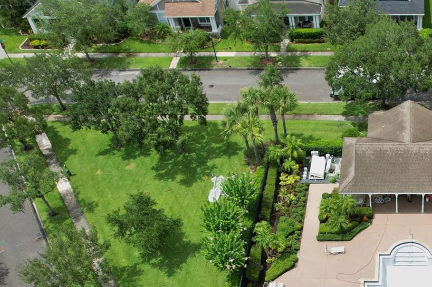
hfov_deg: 41.8
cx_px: 388
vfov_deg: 29.5
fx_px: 516
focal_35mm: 43
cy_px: 272
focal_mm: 8.38
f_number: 2.8
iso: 200
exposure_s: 1/3200
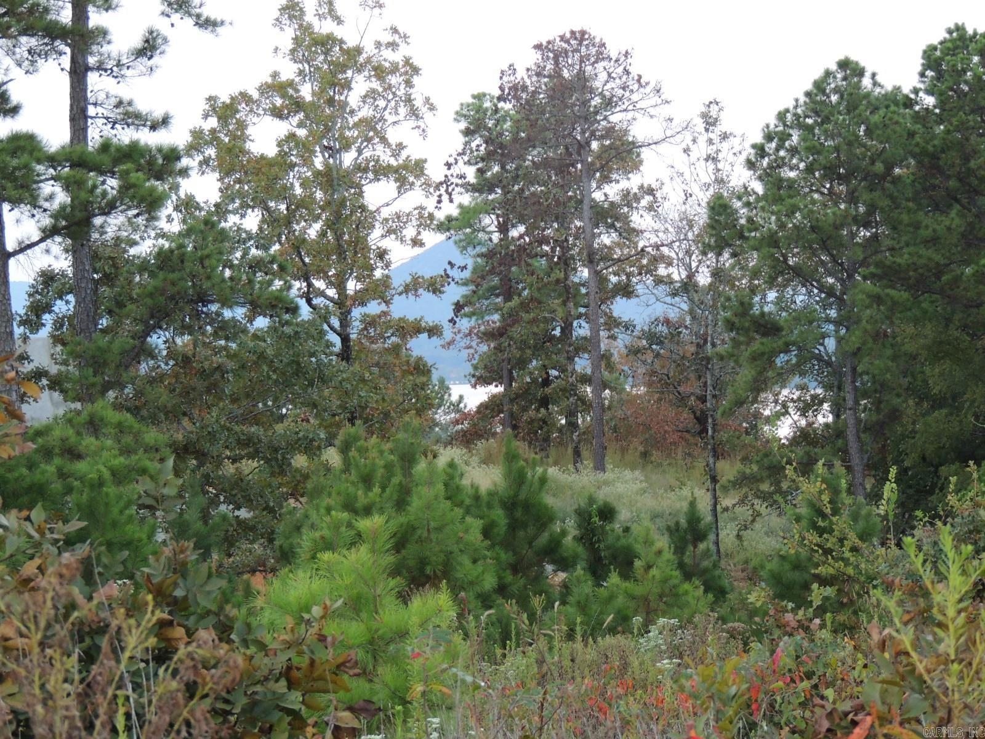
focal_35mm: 145
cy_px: 370
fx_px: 4126
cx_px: 492
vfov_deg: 10.2
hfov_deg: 13.6
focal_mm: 25.8
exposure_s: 1/40
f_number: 4.4
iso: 400
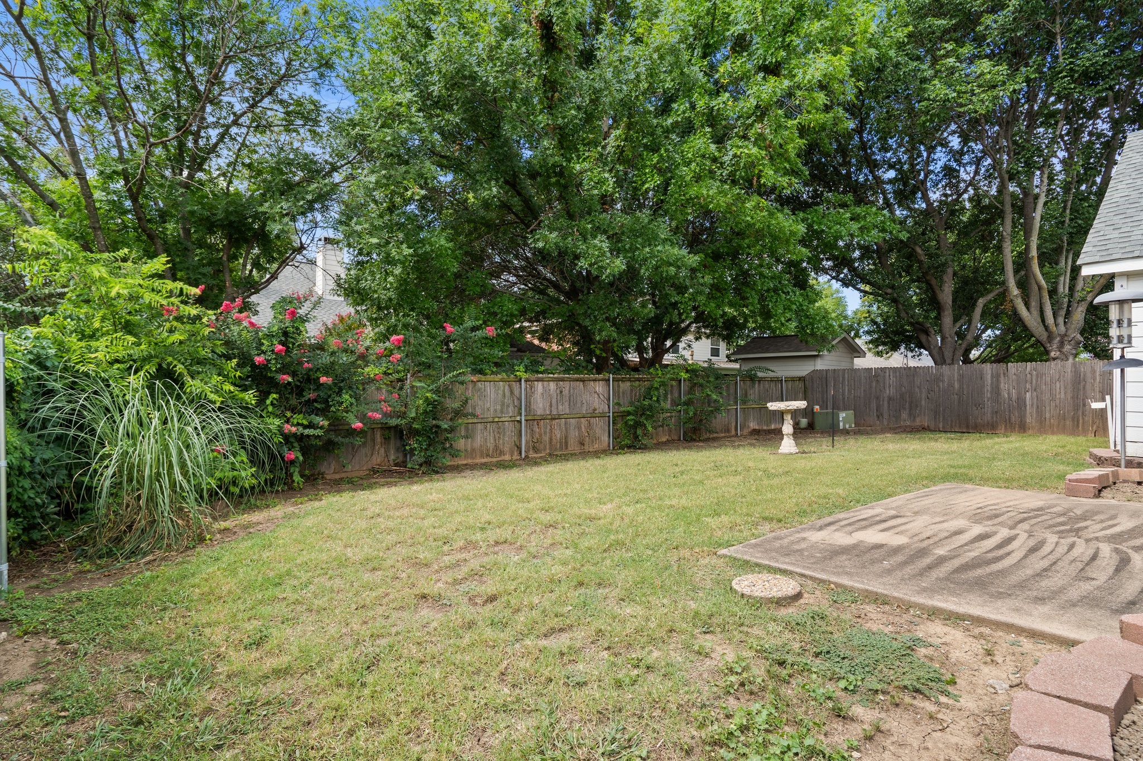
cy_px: 380
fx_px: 571
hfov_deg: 90.0
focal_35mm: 18
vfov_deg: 67.4
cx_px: 572
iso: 400
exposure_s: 1/25
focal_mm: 18
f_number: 8
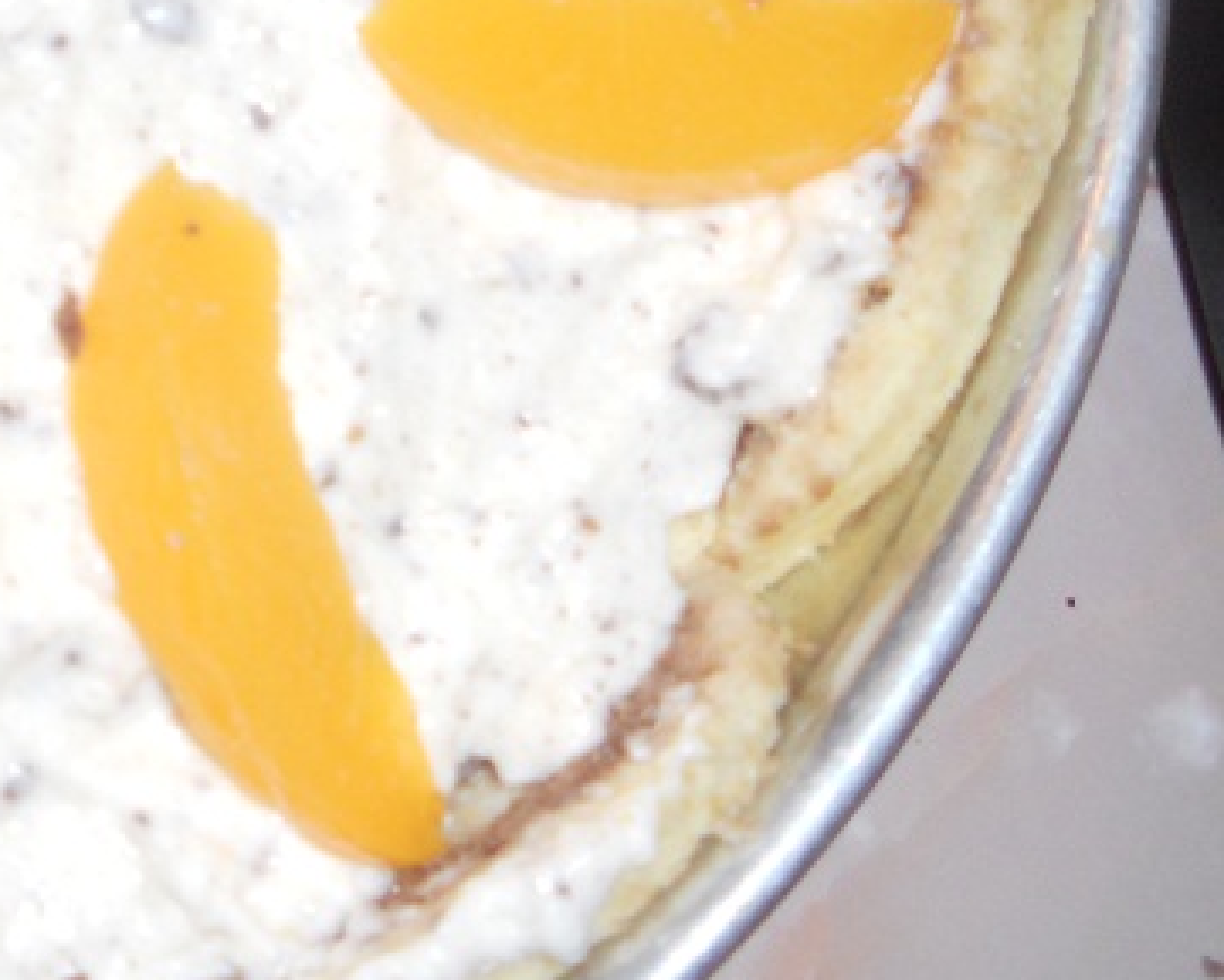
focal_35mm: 73
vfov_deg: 20.0
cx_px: -268
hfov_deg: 23.6
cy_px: -109
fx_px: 2645
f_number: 3.2
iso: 80
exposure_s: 1/25
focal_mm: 4.9
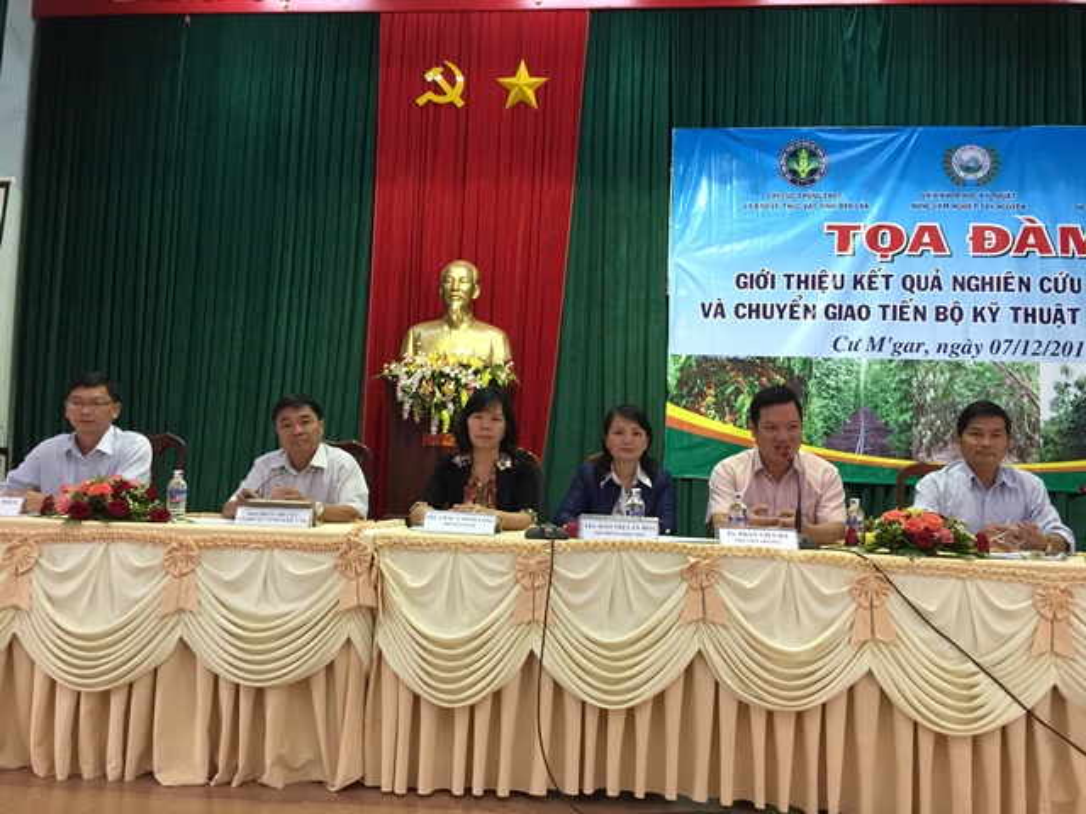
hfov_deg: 61.7
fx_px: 910
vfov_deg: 48.2
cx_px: 543
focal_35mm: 29
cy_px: 407
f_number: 2.2
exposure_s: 1/17
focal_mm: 4.15
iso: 125
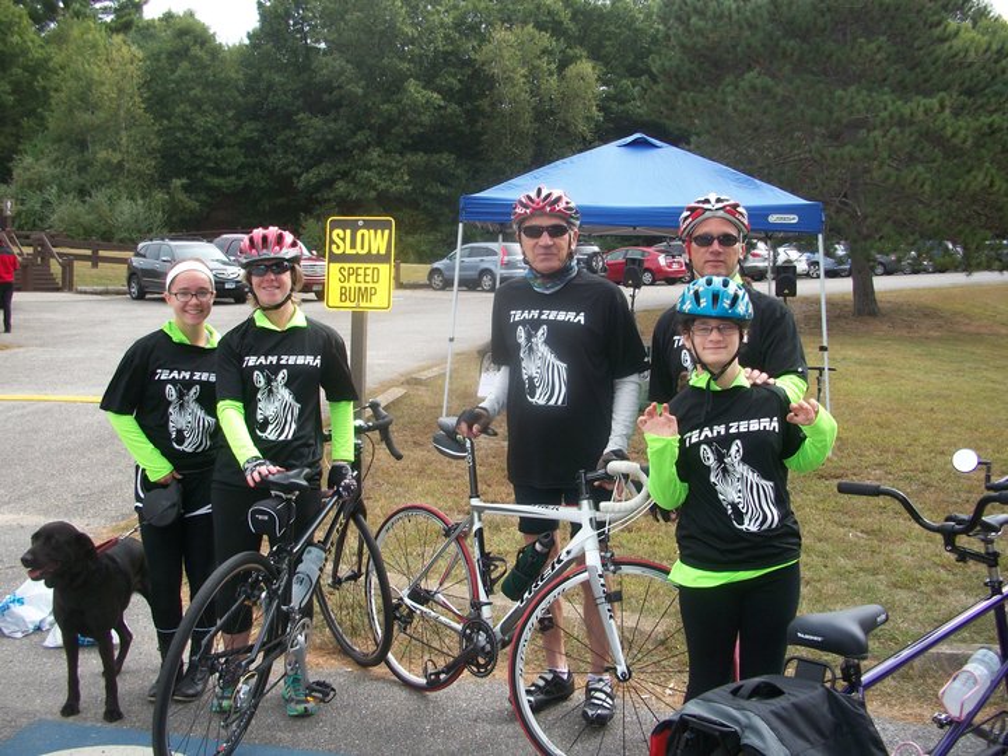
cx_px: 504
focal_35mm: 35
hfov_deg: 52.6
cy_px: 378
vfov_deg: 40.7
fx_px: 1019
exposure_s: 1/500
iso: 80
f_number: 3.1
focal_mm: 6.3
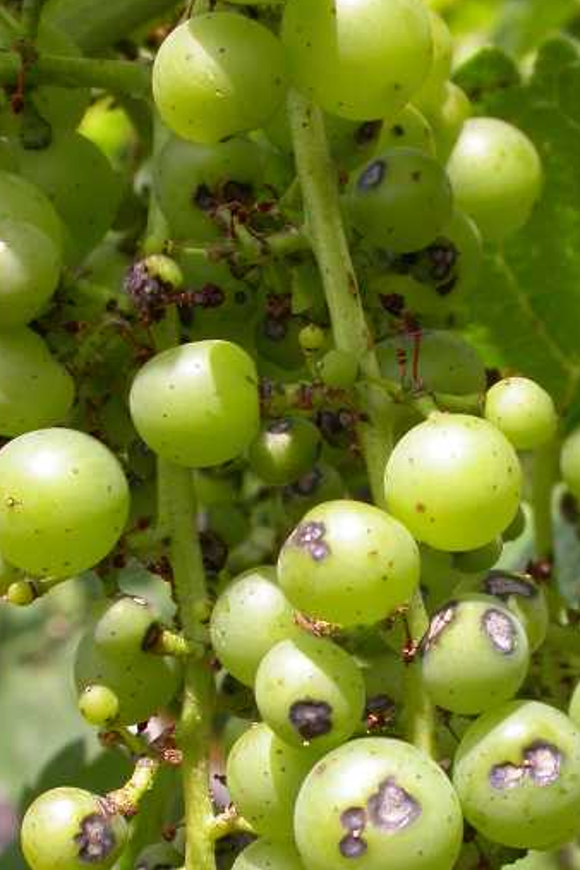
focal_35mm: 128
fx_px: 3093
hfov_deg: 10.7
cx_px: 498
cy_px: 678
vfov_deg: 15.9
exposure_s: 1/116
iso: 100
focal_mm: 16.2
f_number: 7
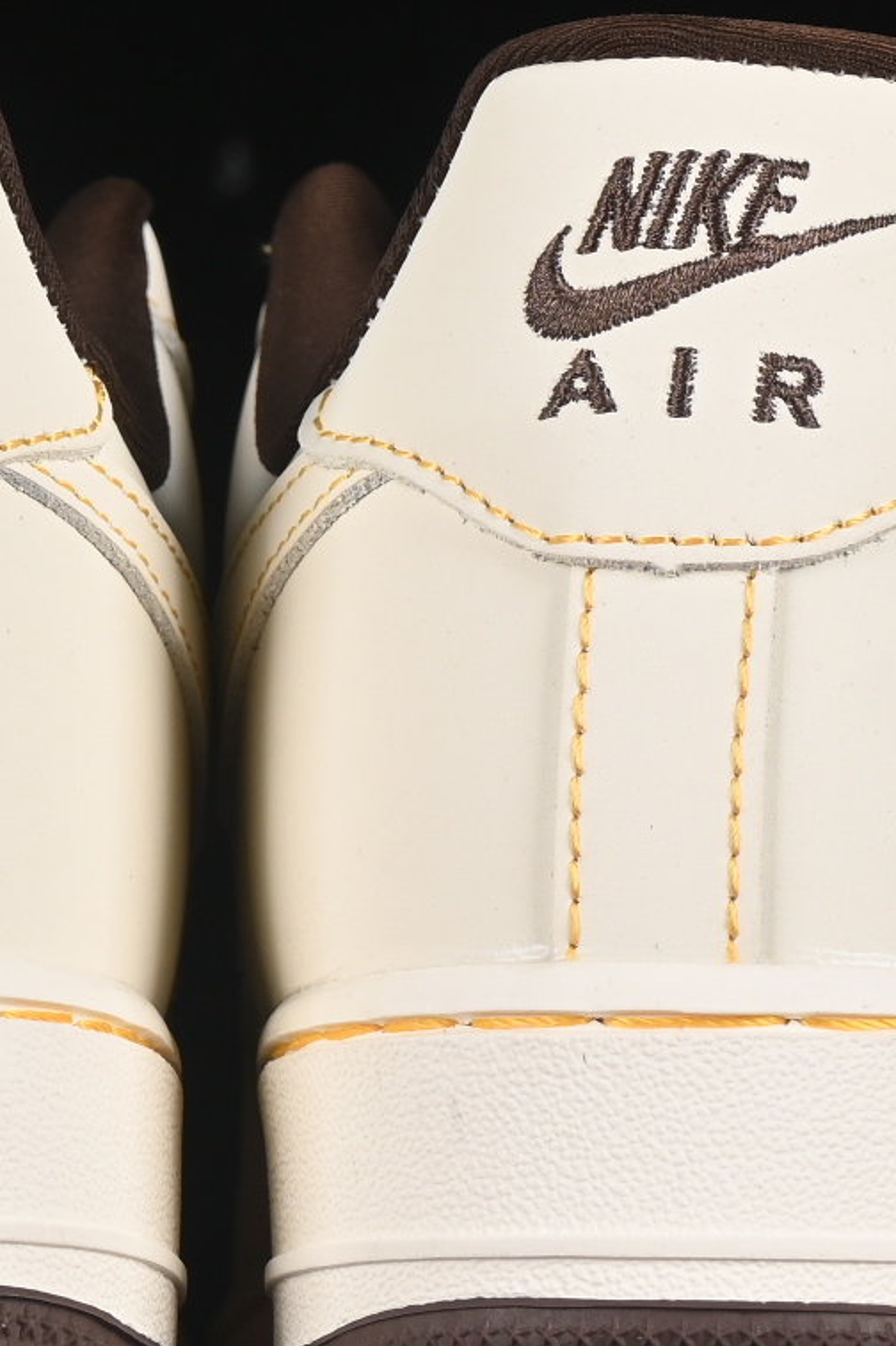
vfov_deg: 7.5
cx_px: 199
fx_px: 10313
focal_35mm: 276
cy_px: 455
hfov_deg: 5.0
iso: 160
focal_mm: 50
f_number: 8
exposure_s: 1/80
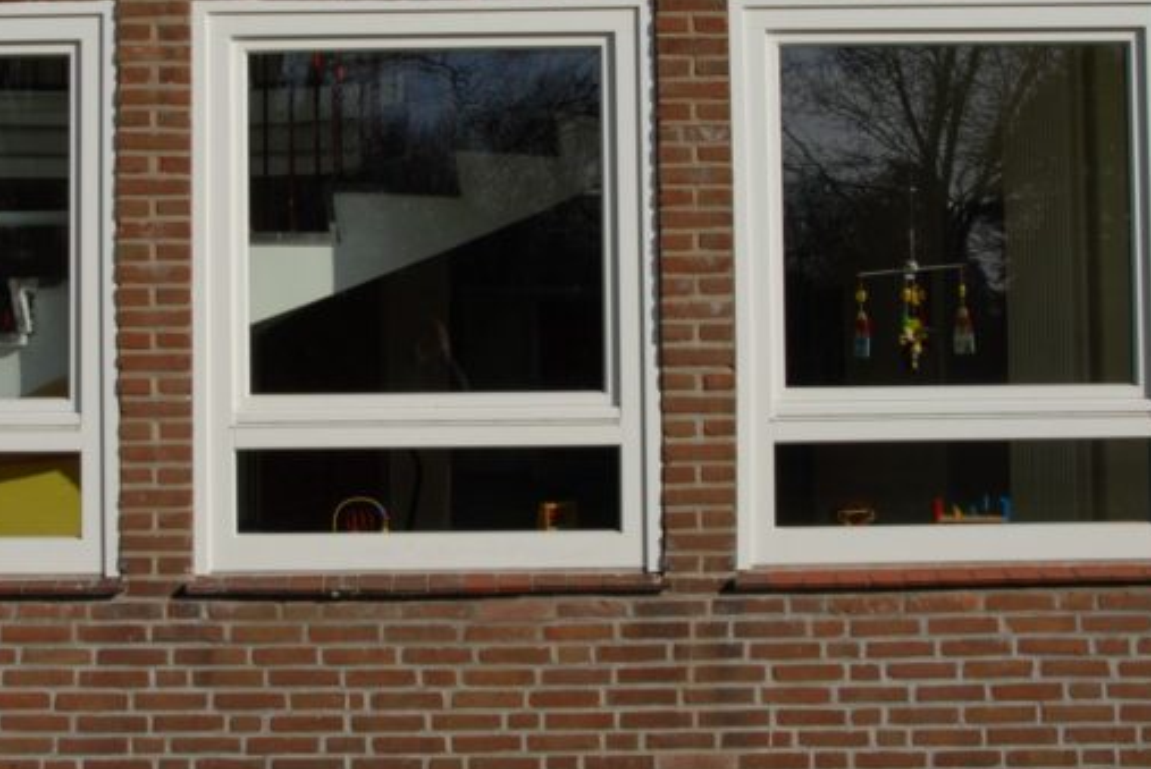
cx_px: 420
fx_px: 1600
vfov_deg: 26.9
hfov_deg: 39.3
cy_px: 268
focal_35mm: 50
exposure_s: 1/350
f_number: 10
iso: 100
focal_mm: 22
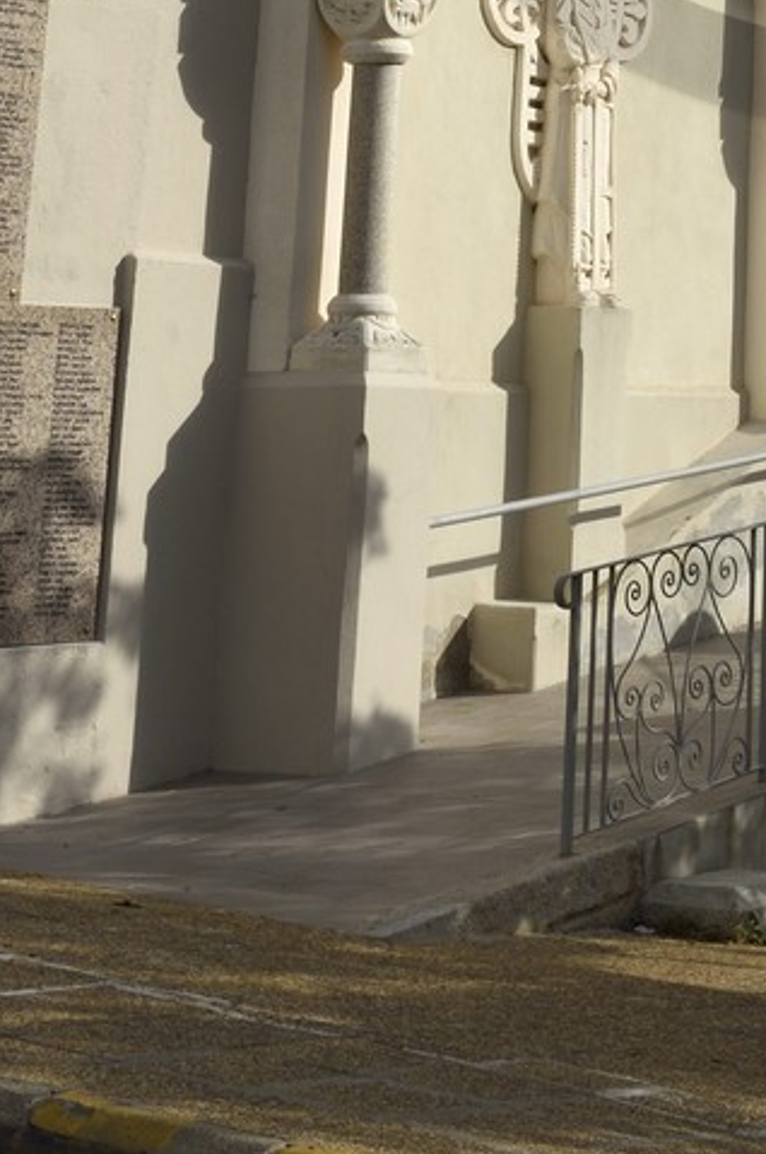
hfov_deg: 12.4
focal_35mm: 107
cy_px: -612
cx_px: 947
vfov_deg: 17.1
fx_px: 3425
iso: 200
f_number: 16
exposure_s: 1/250
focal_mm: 32
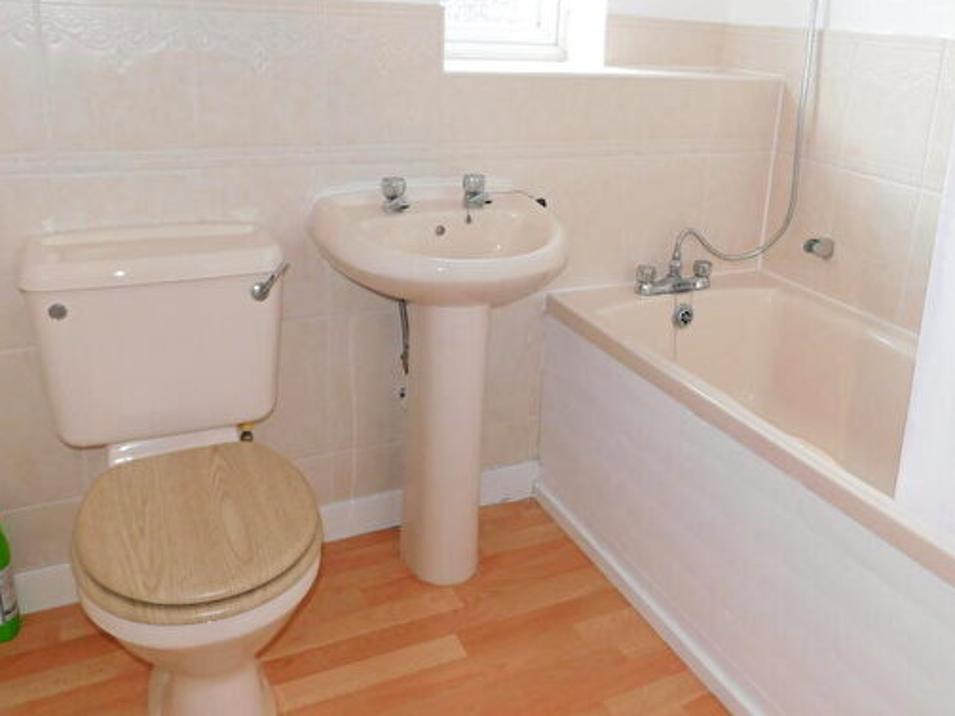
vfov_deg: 43.8
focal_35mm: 32
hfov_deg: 56.5
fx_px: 883
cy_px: 273
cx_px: 554
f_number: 3
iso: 200
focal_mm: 4
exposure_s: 1/30
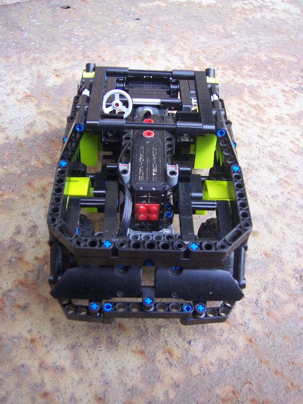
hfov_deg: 39.7
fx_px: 420
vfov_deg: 51.4
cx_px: 152
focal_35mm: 36
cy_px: 202
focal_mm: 6
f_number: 3
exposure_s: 1/60
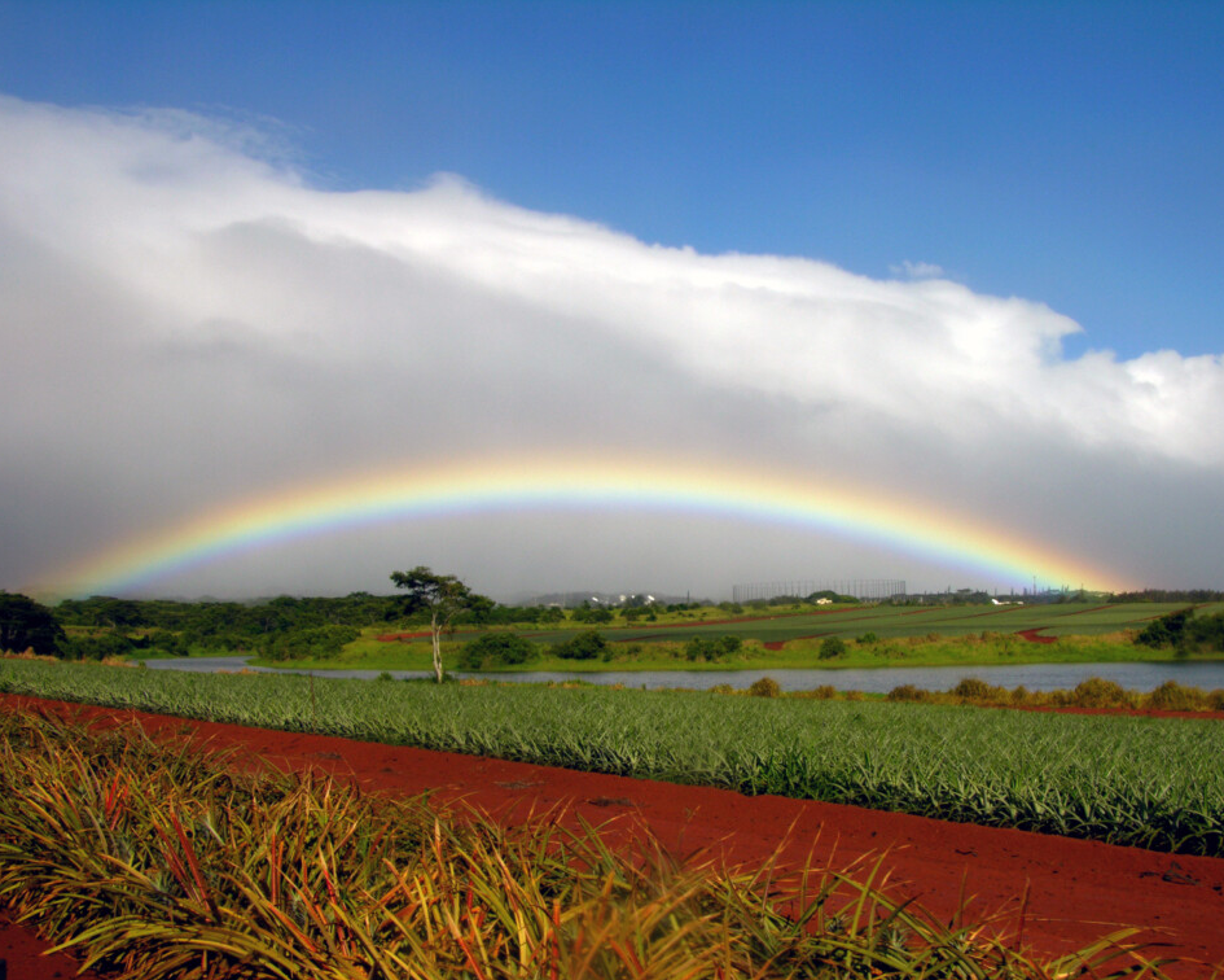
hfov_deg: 49.0
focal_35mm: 37
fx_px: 1340
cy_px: 495
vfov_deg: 40.1
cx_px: 657
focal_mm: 8.9
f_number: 8
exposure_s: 1/330
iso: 50
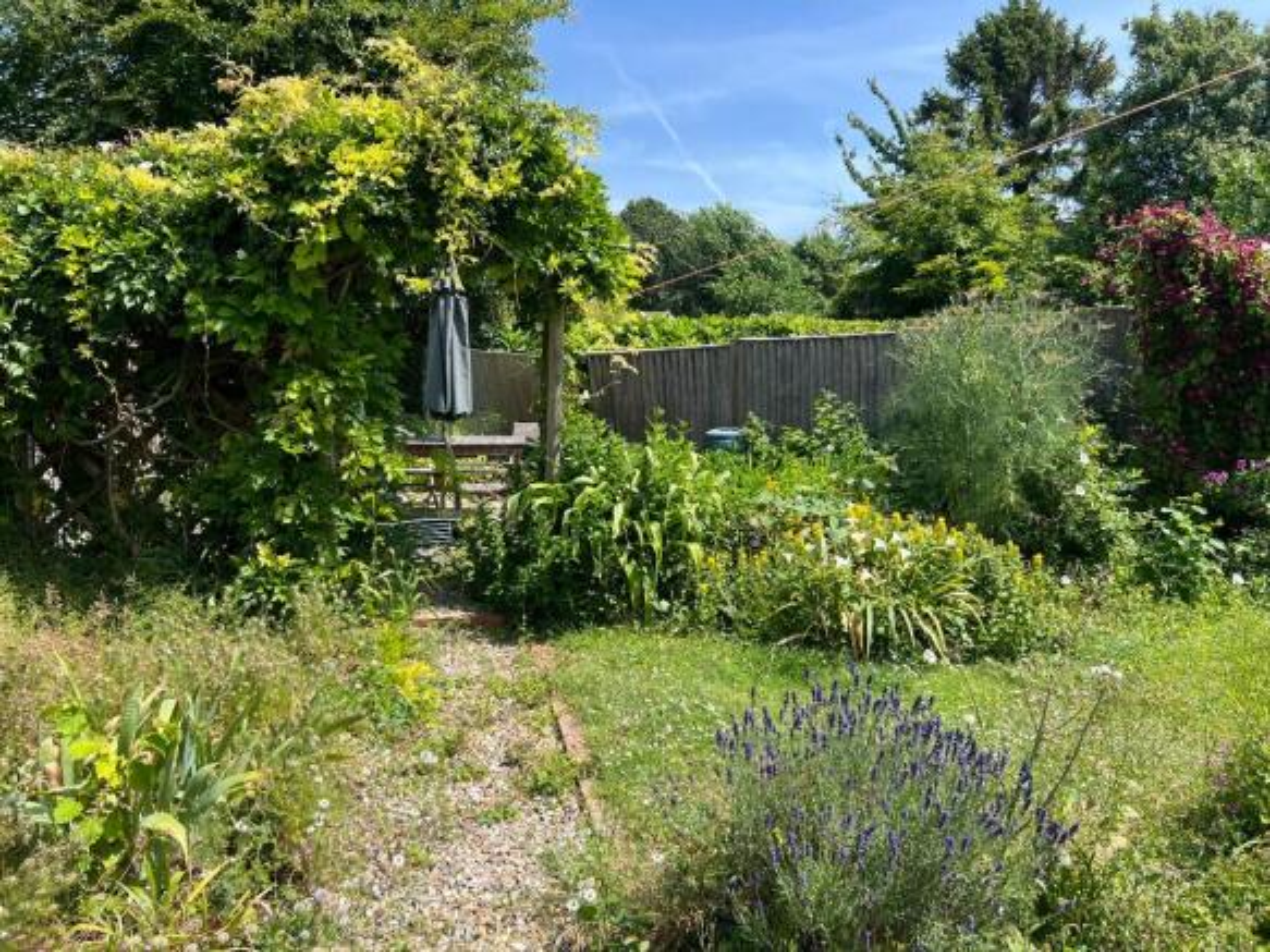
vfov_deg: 53.0
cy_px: 476
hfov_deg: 67.3
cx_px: 635
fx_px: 954
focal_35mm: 26
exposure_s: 1/2008
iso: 50
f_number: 1.5
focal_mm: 5.7
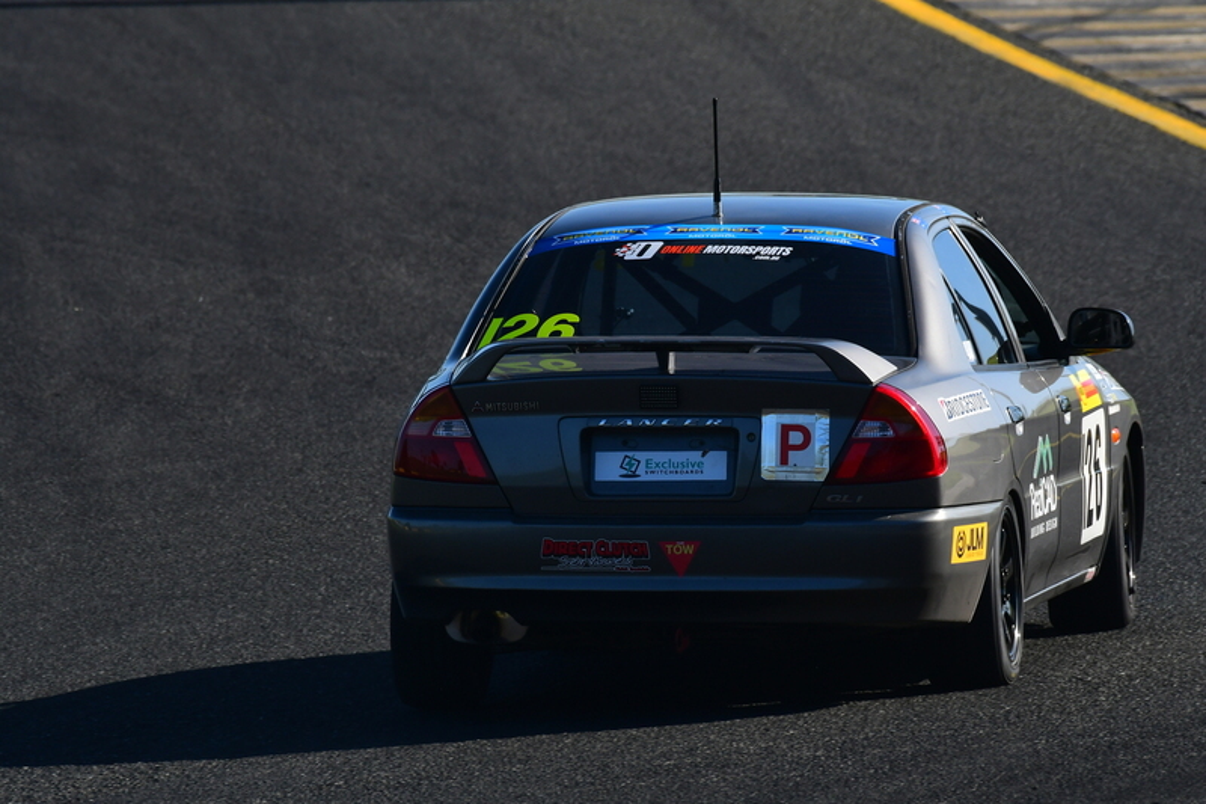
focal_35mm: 750
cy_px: 402
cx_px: 603
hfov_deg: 2.8
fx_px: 25118
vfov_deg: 1.8
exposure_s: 1/640
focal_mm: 500
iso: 500
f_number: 11
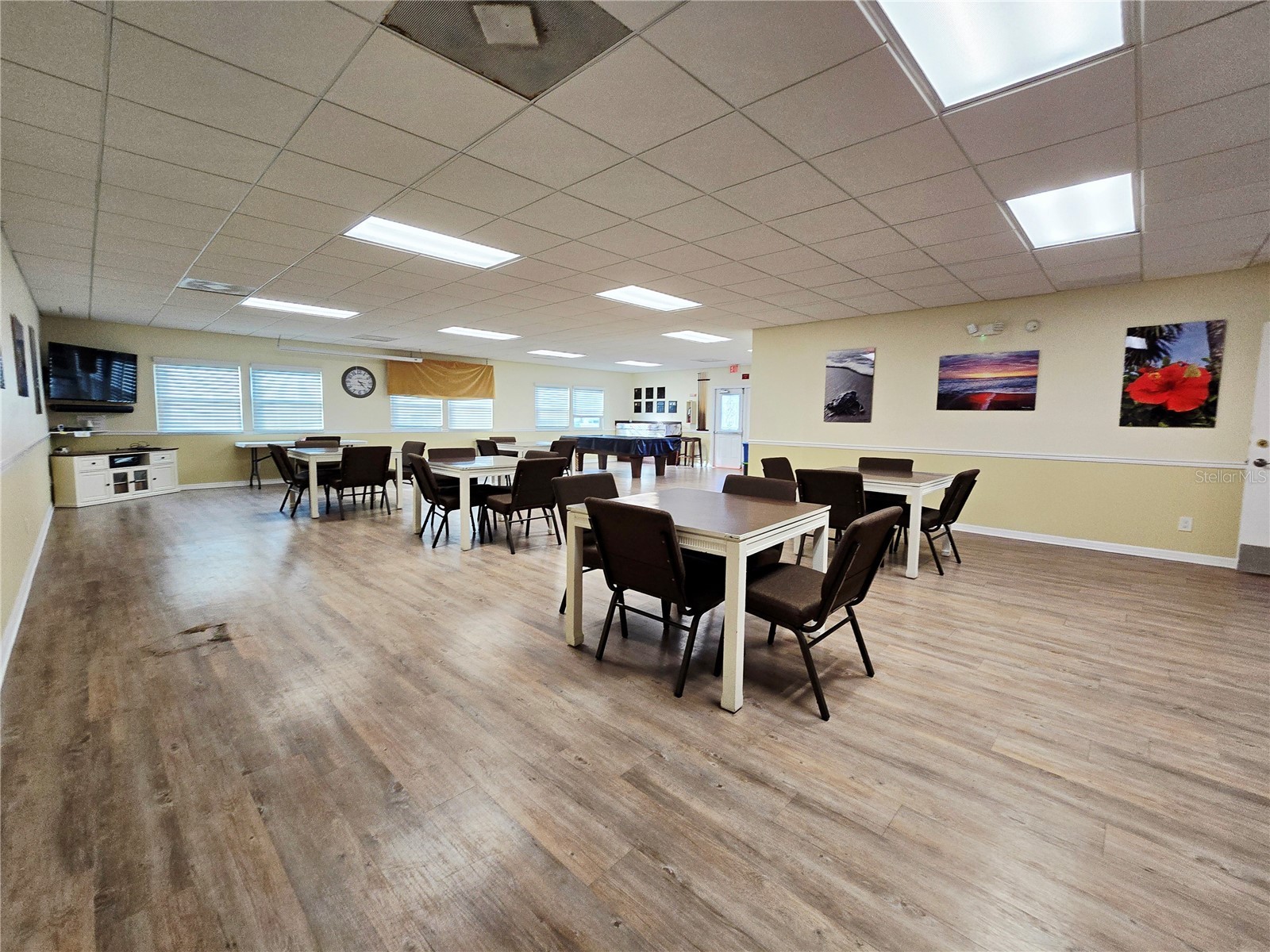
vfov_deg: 89.9
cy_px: 476
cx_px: 635
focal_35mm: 13
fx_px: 477
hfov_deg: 106.2
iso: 80
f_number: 2.2
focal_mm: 2.2
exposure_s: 1/60.2
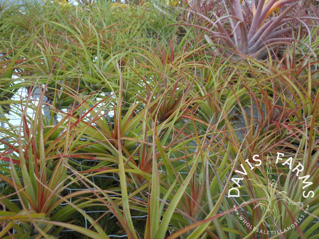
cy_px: 120
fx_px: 304
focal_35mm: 33
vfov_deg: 42.9
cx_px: 160
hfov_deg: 55.4
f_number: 4
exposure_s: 1/400
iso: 80
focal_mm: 5.9
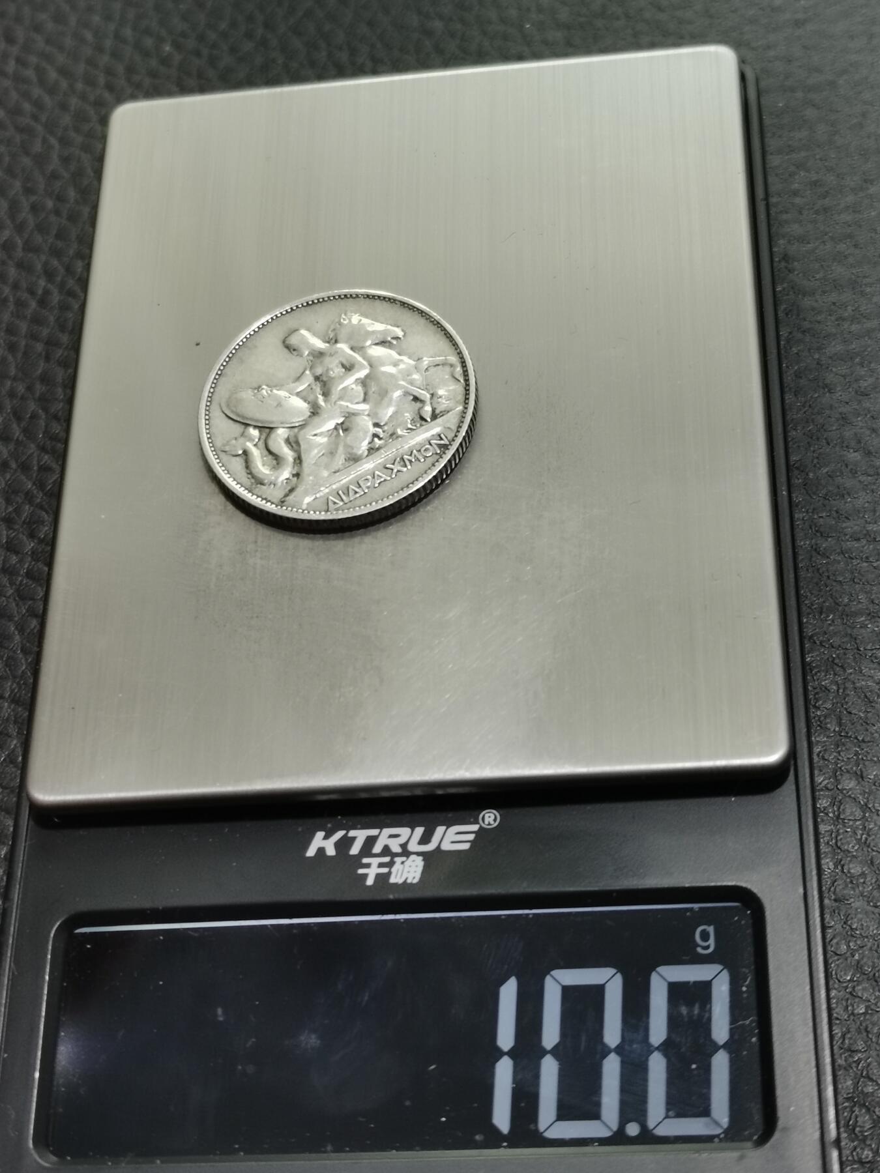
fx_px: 2068
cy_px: 586
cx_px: 440
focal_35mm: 61
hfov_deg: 24.0
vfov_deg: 31.7
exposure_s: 1/90
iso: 80
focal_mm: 5.58
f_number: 1.8
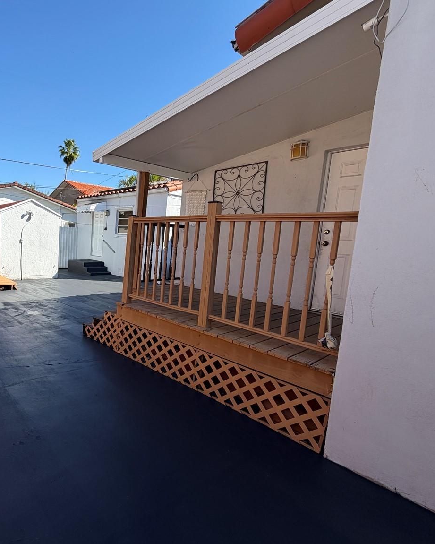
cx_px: 82
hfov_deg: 64.1
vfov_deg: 83.3
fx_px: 306
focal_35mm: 19
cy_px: 268
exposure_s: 1/770
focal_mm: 2.22
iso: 32
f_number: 2.2
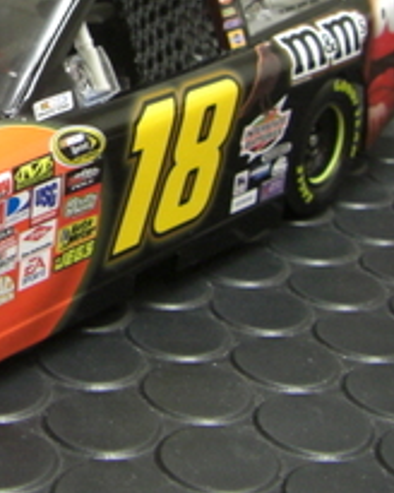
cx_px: -72
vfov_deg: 21.7
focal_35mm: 87
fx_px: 1268
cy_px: 89
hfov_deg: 16.9
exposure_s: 1/13
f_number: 3.4
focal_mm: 6.3
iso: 200
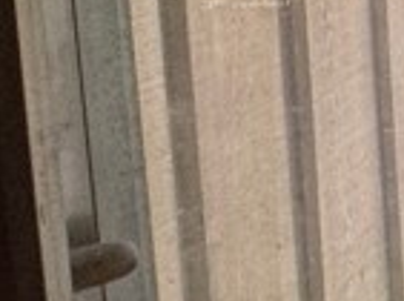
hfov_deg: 11.8
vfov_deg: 13.7
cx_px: 1163
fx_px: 1187
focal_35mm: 102
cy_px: -129
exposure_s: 1/60
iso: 125
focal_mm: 2.22
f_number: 2.2
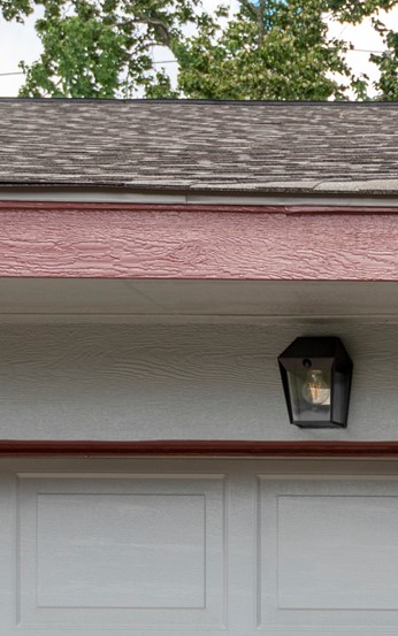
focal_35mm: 112
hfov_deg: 10.2
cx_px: 943
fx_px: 1942
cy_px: 809
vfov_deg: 17.5
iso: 100
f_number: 7.1
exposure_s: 1/125
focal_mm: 28
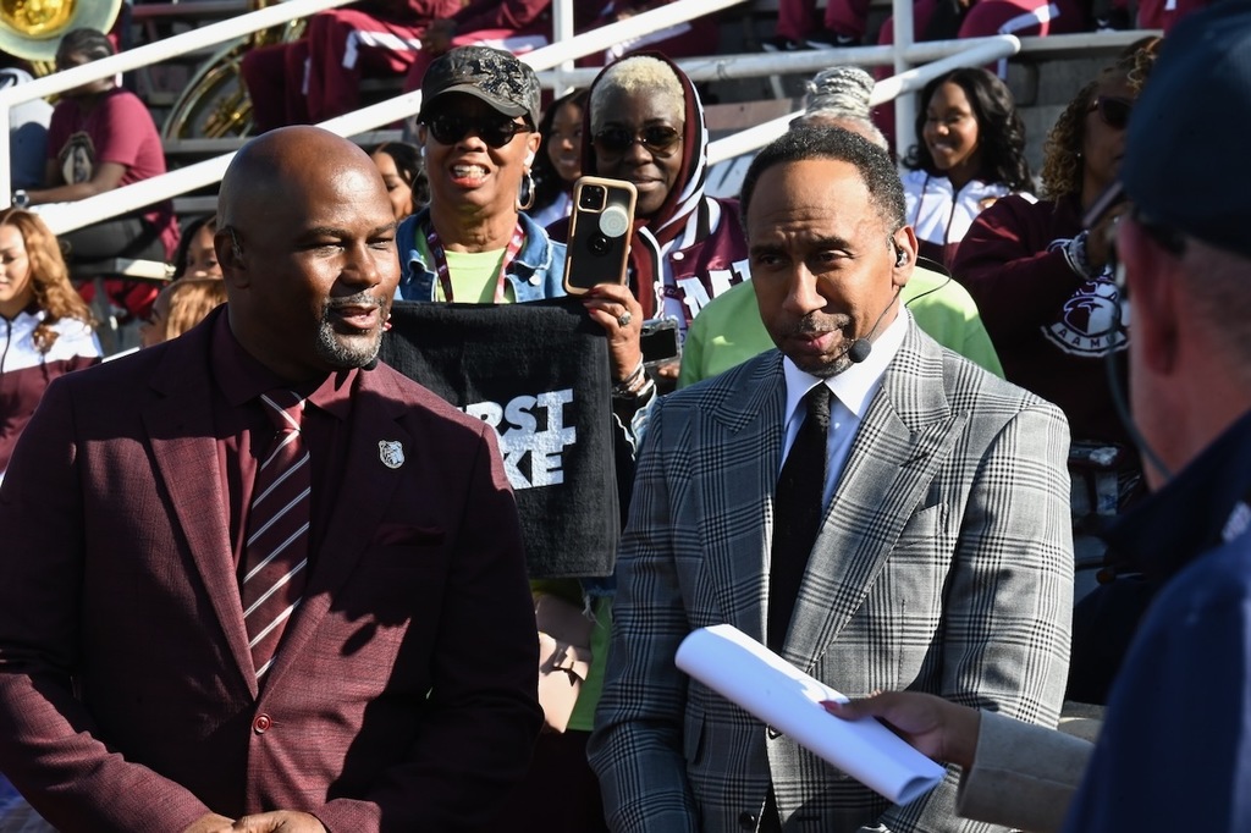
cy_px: 416
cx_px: 626
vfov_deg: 7.8
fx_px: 6079
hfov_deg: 11.7
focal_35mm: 175
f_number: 22
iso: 800
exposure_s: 1/125
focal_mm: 175
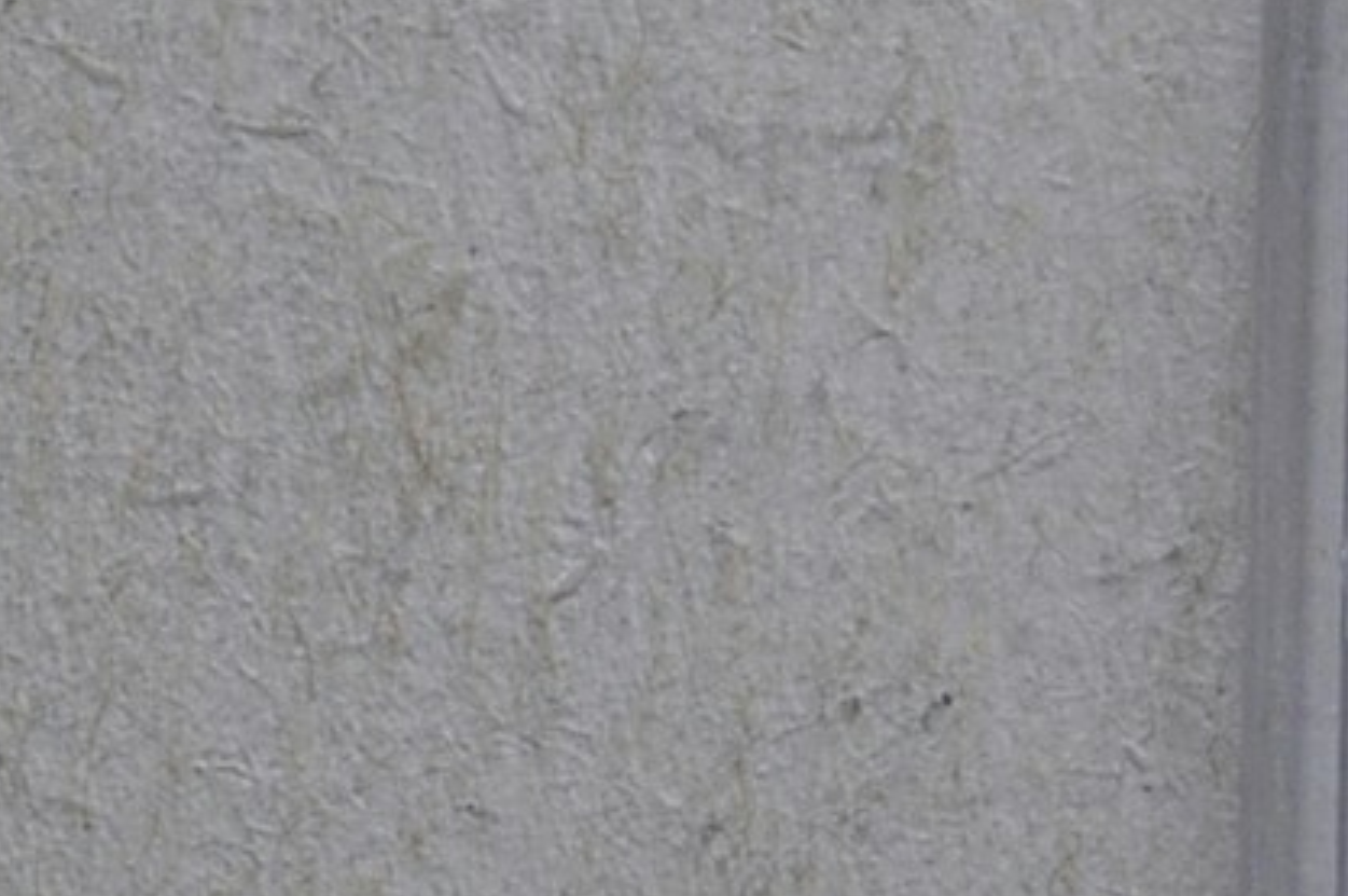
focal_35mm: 301
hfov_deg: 6.5
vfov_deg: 4.5
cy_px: 1430
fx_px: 11257
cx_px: 3113
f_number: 14
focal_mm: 34
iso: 400
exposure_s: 1/250
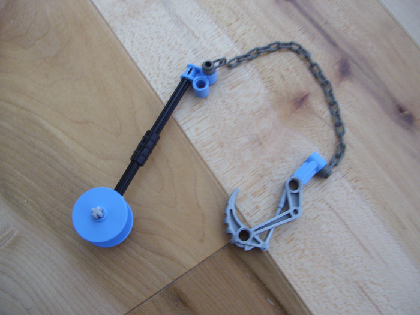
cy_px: 158
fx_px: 437
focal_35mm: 36
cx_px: 210
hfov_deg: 51.4
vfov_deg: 39.7
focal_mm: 6
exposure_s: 1/8
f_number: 2.7
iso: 160
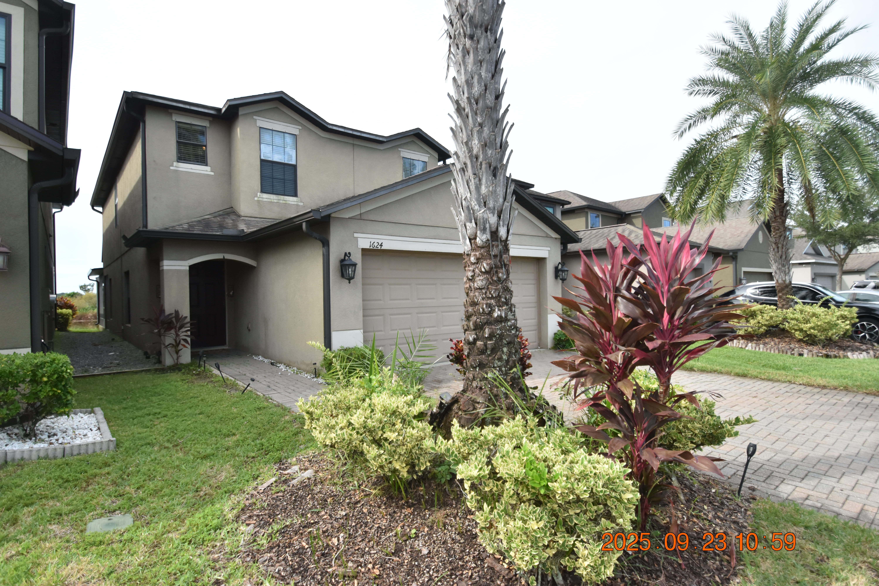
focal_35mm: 18
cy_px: 293
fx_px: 439
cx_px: 440
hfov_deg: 90.0
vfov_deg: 67.4
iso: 800
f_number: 4
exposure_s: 1/4000
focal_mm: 12
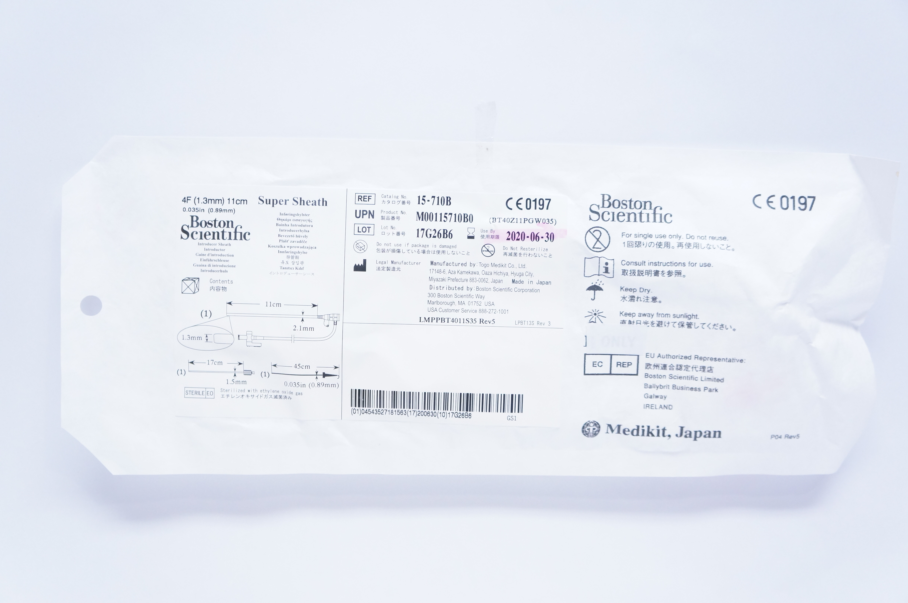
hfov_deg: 57.3
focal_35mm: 33
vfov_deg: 39.9
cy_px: 302
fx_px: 831
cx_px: 454
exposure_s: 1/200
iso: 1600
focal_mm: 22
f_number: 4
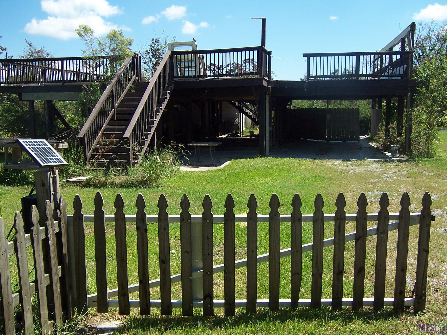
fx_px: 426
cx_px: 224
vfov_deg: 42.9
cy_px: 168
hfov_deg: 55.4
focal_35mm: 33
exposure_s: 1/750
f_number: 3.4
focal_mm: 5.5
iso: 80
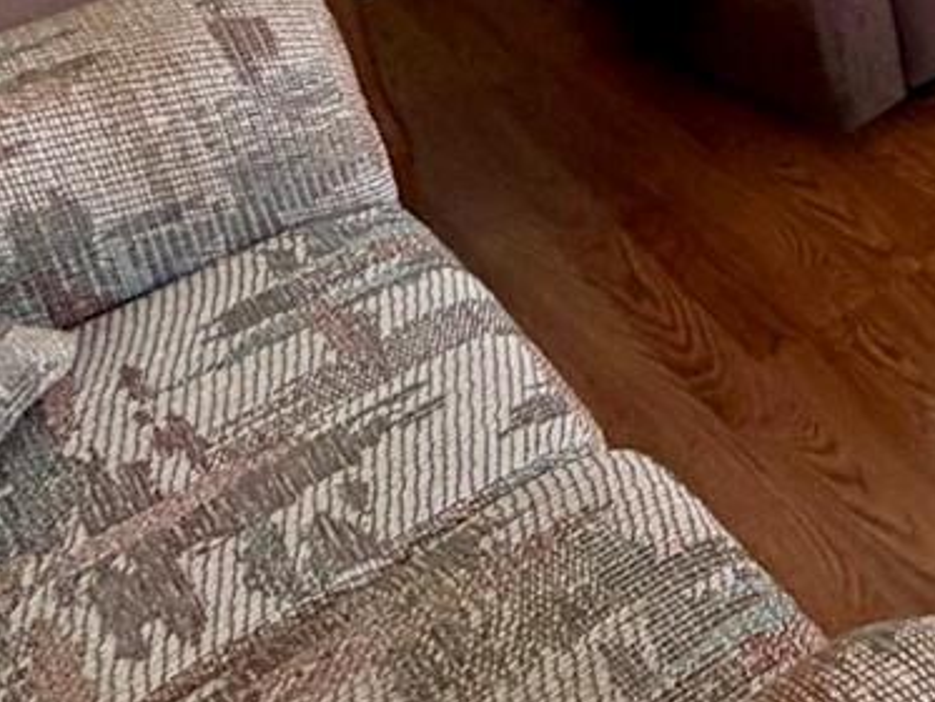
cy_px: -509
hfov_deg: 19.0
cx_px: 1878
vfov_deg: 19.3
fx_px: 1621
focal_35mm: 60
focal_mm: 2.22
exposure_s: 1/121
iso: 160
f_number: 2.2
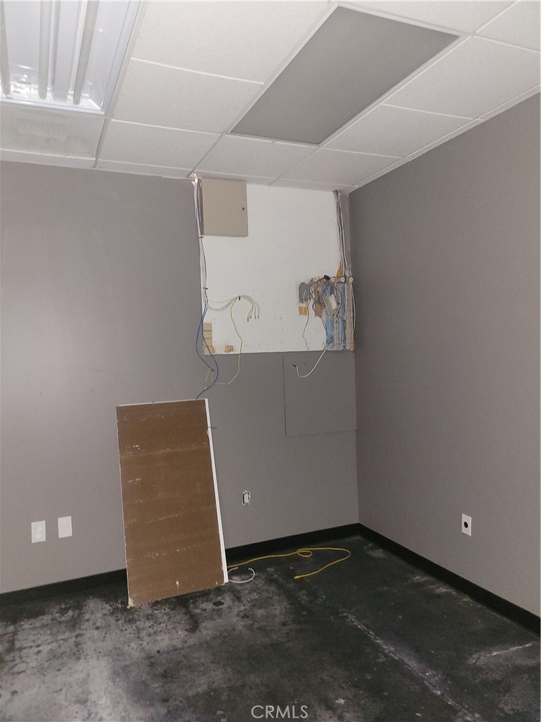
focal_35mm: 26
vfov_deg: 67.3
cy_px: 361
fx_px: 542
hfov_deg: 53.1
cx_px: 270
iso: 250
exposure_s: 1/9.99
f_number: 1.8
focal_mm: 5.4
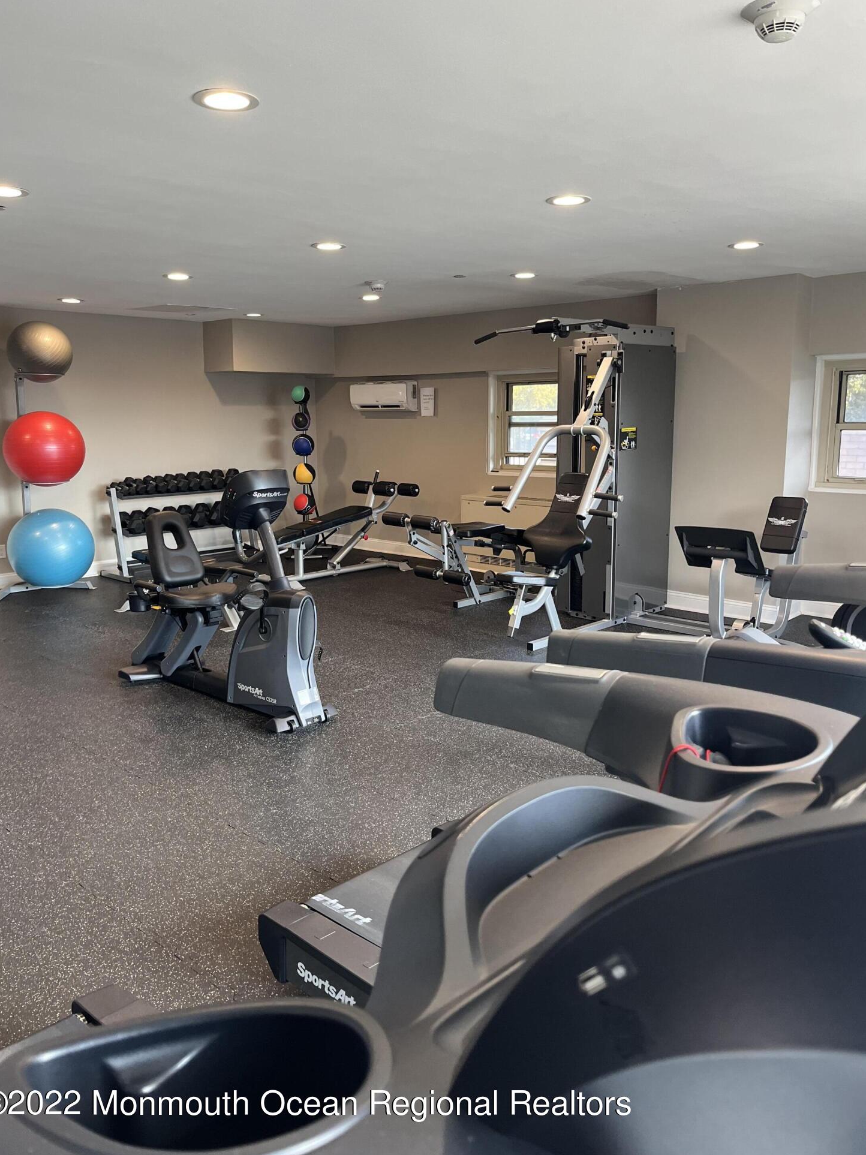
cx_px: 429
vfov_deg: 65.3
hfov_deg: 51.3
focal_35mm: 27
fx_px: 901
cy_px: 558
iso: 125
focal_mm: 5.1
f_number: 1.6
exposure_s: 1/121
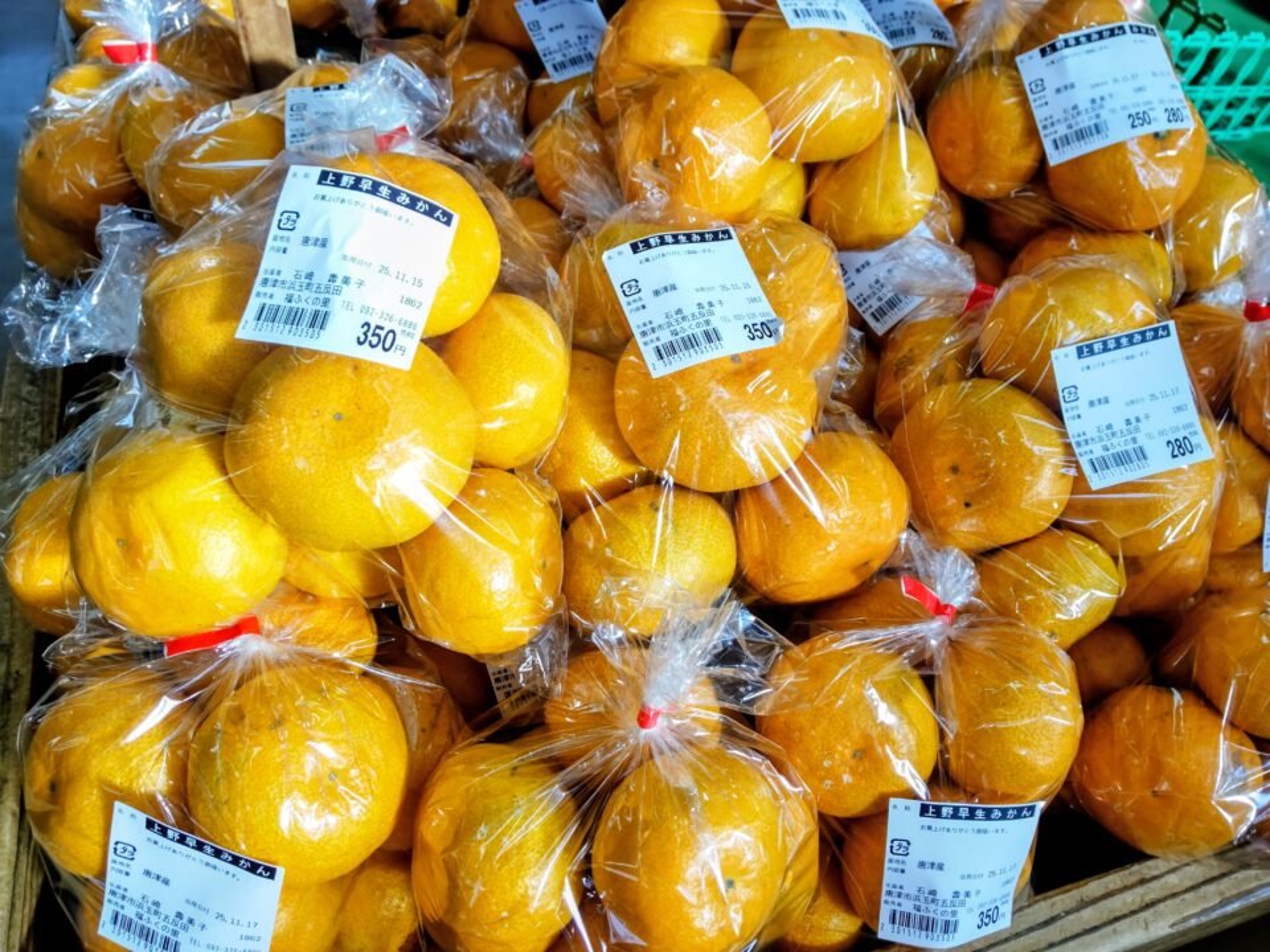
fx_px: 881
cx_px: 635
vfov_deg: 56.8
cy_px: 476
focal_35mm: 24
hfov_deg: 71.6
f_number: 2
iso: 50
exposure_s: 1/197
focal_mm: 3.43
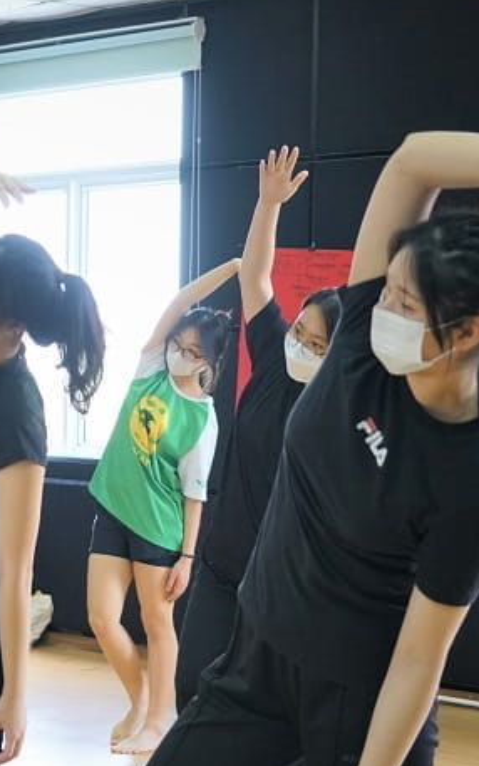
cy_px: 541
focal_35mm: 98
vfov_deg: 21.1
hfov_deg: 12.9
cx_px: -154
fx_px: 2045
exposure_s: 1/160
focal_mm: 44
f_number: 4.5
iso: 1600
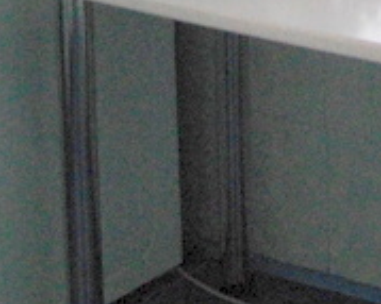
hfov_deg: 13.7
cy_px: -132
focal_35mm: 135
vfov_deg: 11.0
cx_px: 496
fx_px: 1521
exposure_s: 1/125
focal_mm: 5.7
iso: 200
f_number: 2.9
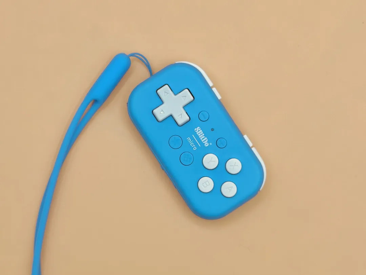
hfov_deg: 39.7
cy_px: 138
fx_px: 508
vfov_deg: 30.3
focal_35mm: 48
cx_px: 183
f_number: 1.78
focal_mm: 6.86
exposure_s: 1/250
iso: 100
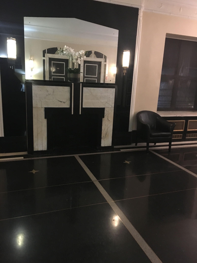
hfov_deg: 48.2
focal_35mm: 29
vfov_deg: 61.7
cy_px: 132
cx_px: 98
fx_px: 220
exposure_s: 1/15
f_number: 2.2
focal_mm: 4.15
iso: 400
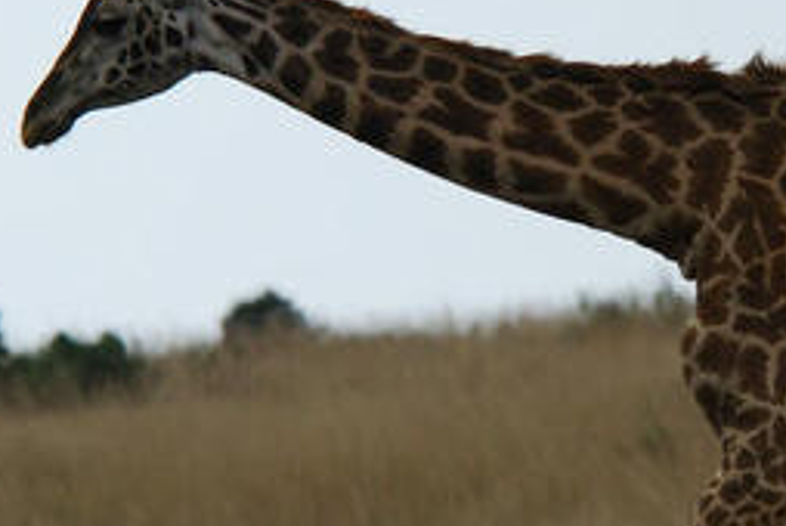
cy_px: 260
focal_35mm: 909
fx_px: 19869
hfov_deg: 2.3
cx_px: 665
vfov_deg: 1.5
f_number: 5.3
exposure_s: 1/1000
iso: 100
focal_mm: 220
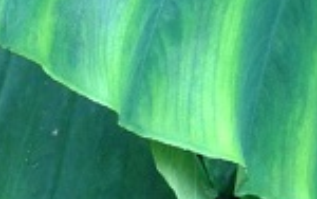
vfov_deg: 6.0
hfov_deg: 10.8
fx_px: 1660
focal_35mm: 192
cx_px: 284
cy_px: -546
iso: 64
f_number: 2.4
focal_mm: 4.28
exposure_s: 1/120
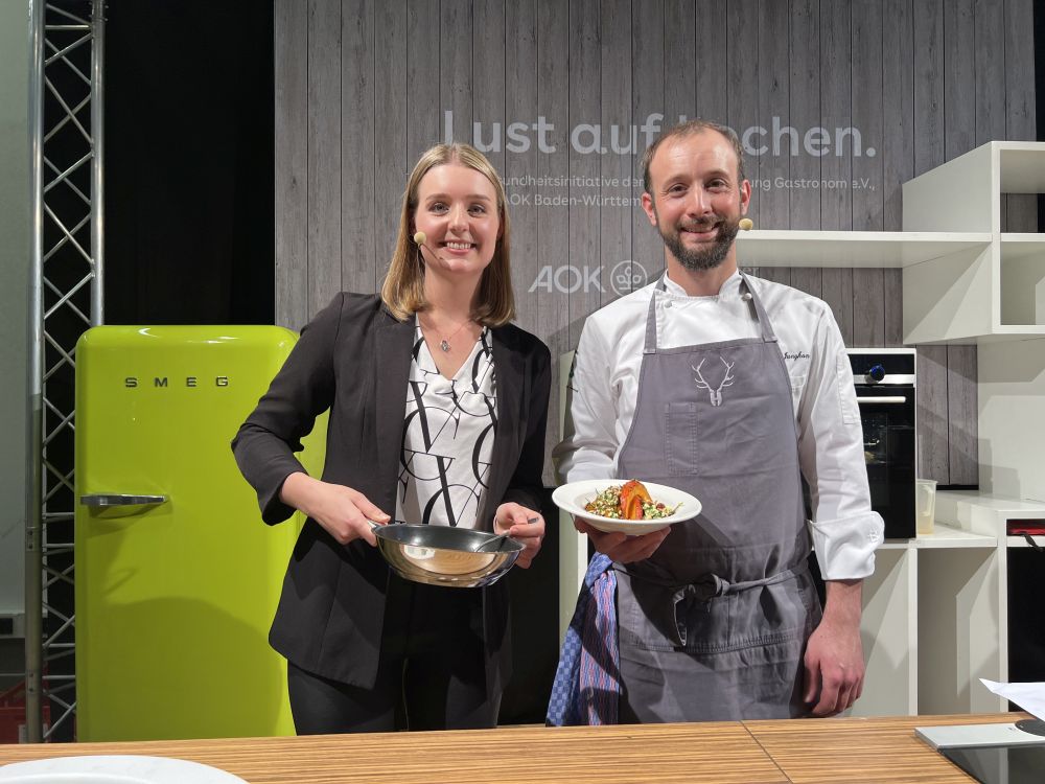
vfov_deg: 53.1
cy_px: 392
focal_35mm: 26
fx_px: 785
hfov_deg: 67.3
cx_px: 522
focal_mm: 5.7
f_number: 1.5
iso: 32
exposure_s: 1/100
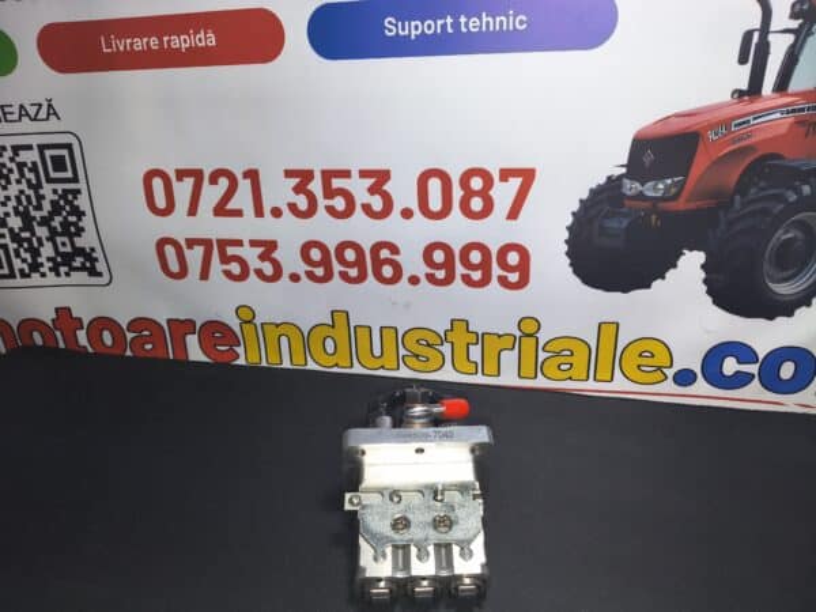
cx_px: 408
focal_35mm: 26
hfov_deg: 67.3
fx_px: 613
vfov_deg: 53.1
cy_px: 306
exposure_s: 1/132
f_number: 1.8
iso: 99
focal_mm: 4.81
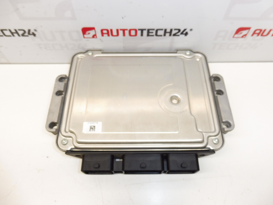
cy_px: 102
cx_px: 136
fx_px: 189
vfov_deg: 56.8
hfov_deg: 71.6
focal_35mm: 24
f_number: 3.5
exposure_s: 1/80
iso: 200
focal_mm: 4.3
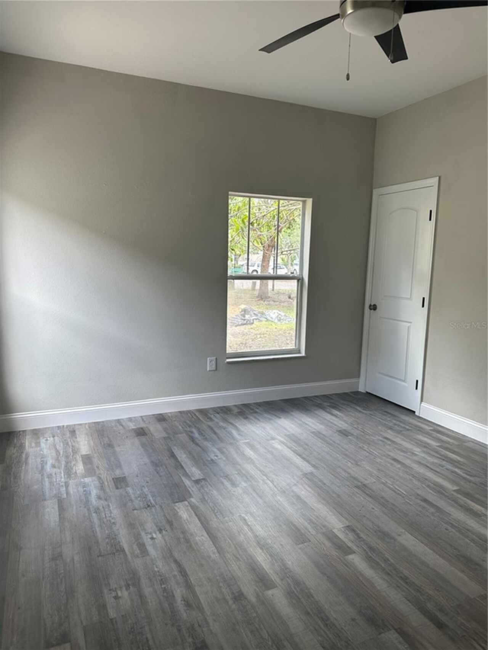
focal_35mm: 24
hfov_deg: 56.8
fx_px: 451
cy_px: 325
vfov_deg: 71.6
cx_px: 244
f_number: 1.78
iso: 80
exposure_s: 1/161
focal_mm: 6.86
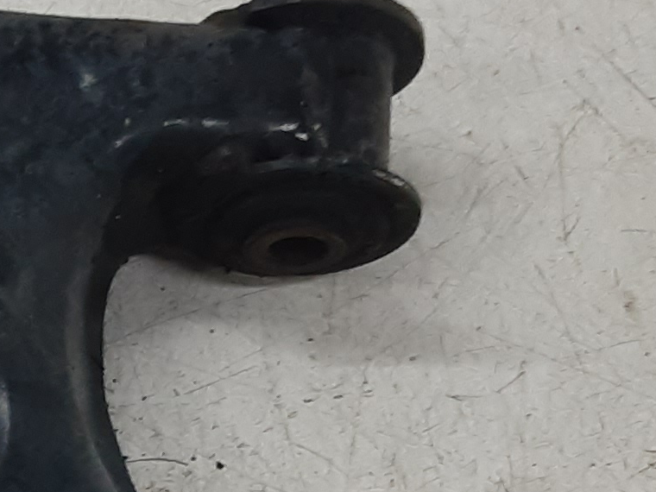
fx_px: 2198
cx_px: -411
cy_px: 788
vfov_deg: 12.1
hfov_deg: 15.3
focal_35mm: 116
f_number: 1.9
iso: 64
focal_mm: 2.91
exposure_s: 1/50
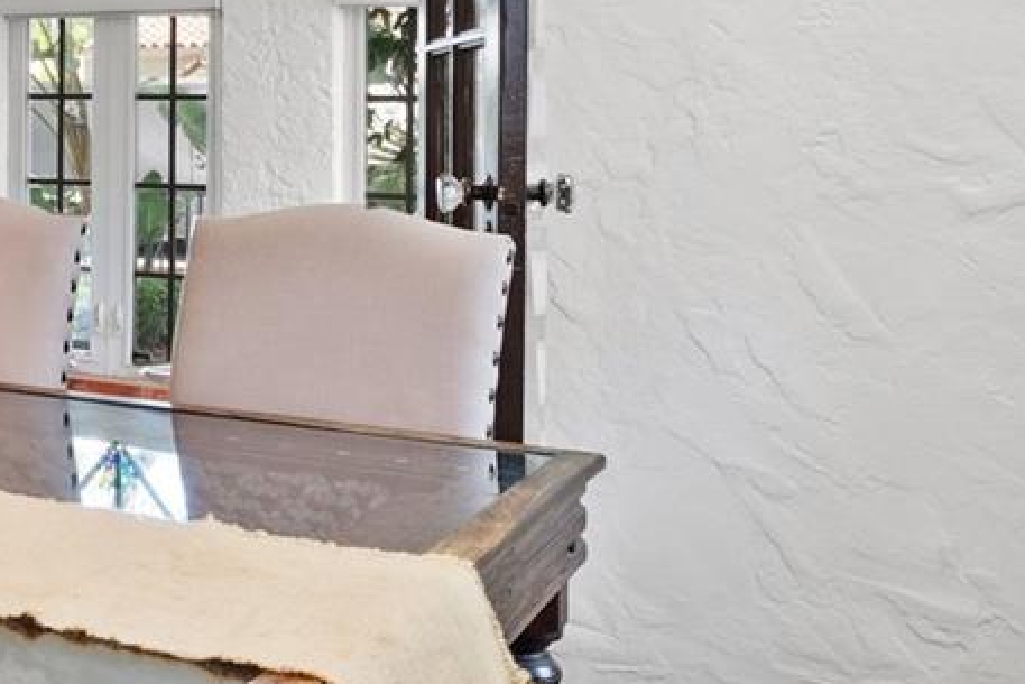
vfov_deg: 23.8
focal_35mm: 56
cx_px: -332
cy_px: 128
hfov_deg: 28.6
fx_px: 1595
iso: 250
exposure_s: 1
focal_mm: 16
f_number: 13
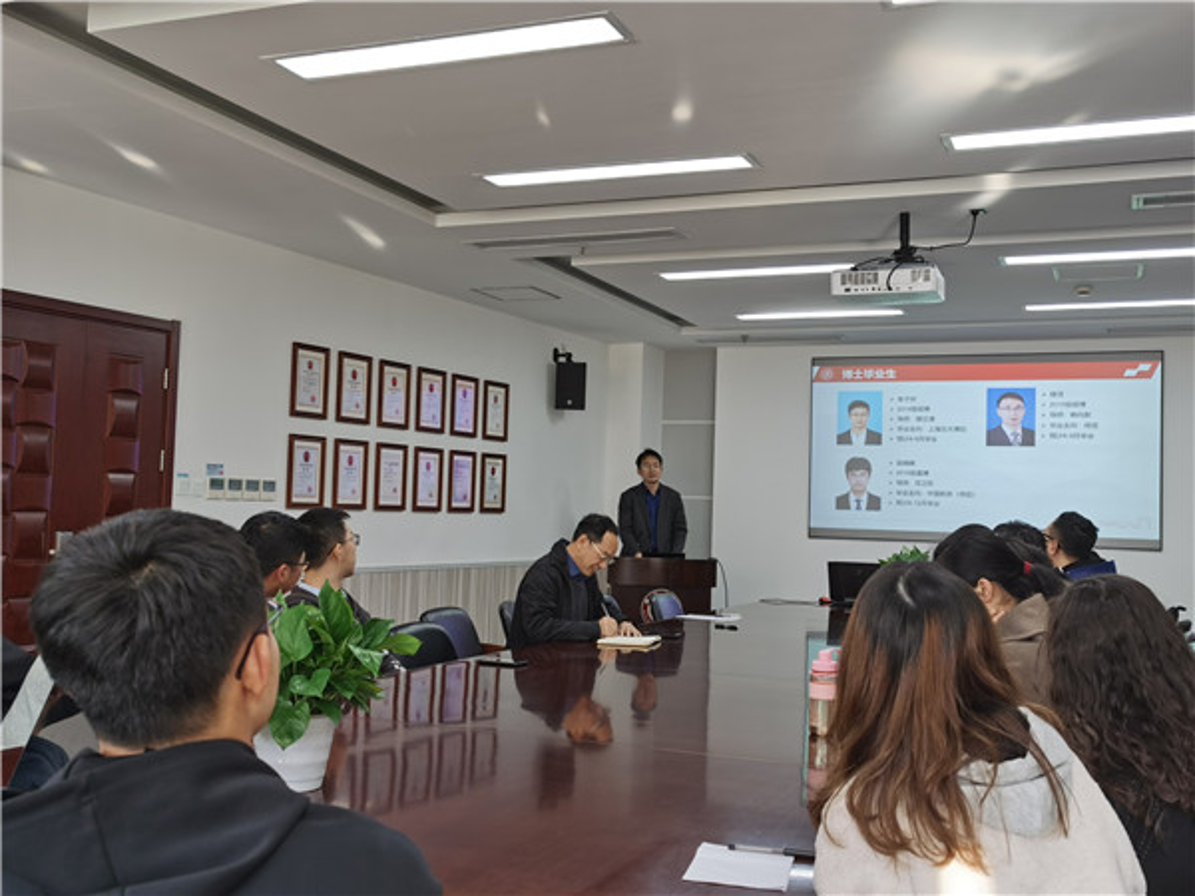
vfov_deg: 38.7
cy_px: 448
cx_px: 598
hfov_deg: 50.1
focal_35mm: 37
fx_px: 1277
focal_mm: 5.56
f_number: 1.6
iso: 50
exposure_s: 1/137
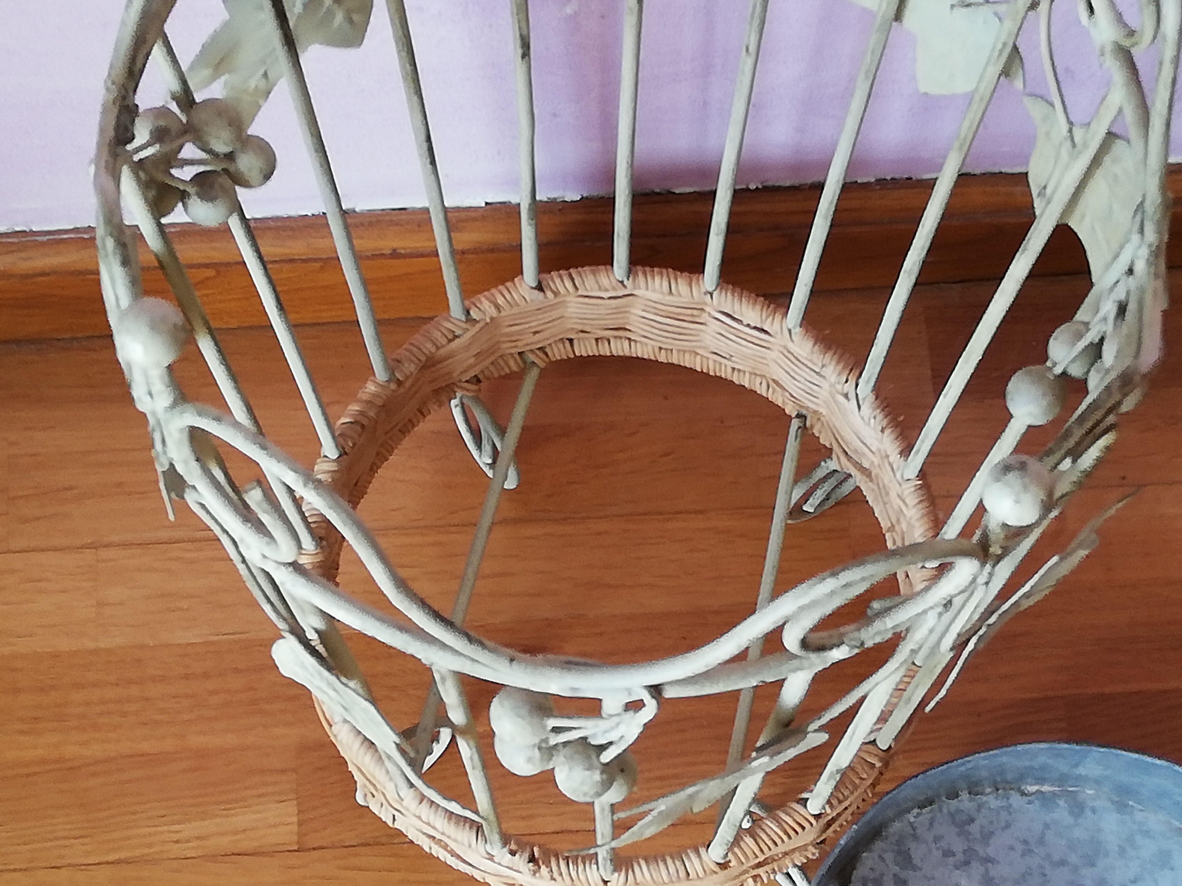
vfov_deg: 17.8
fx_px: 2834
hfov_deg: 23.6
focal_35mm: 83
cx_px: 591
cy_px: 443
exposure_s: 1/33.3
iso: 160
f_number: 2.2
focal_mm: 3.81
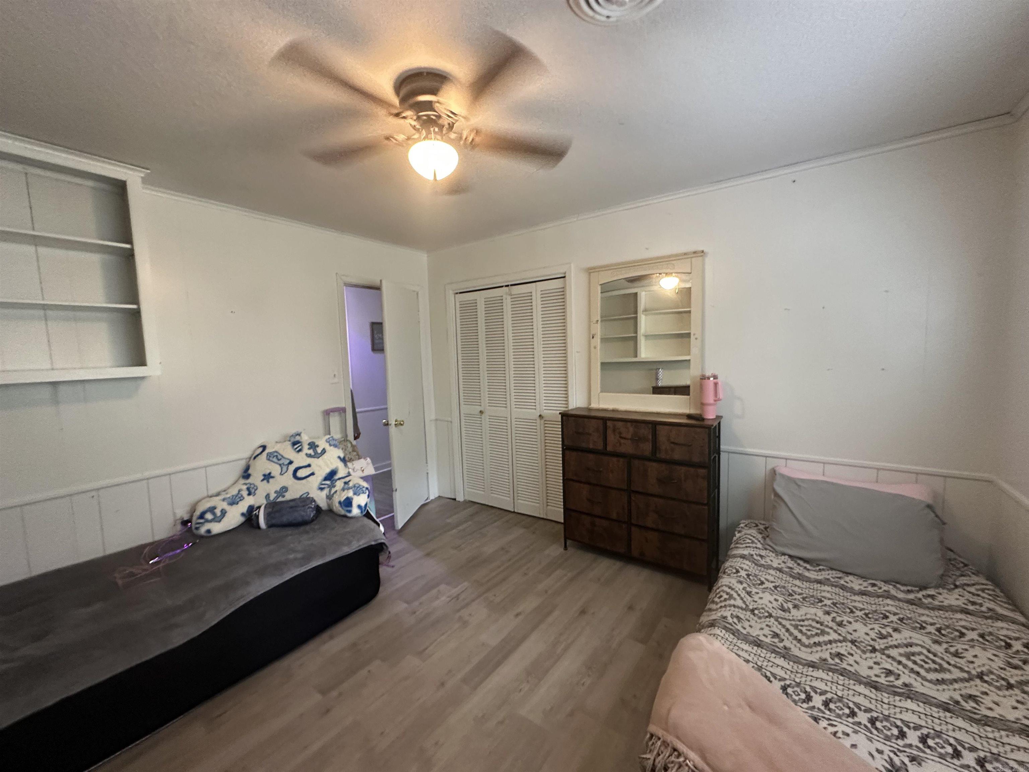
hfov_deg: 102.1
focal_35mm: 14
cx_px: 514
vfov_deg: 85.7
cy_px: 386
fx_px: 416
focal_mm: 2.22
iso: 500
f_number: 2.2
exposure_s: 1/60
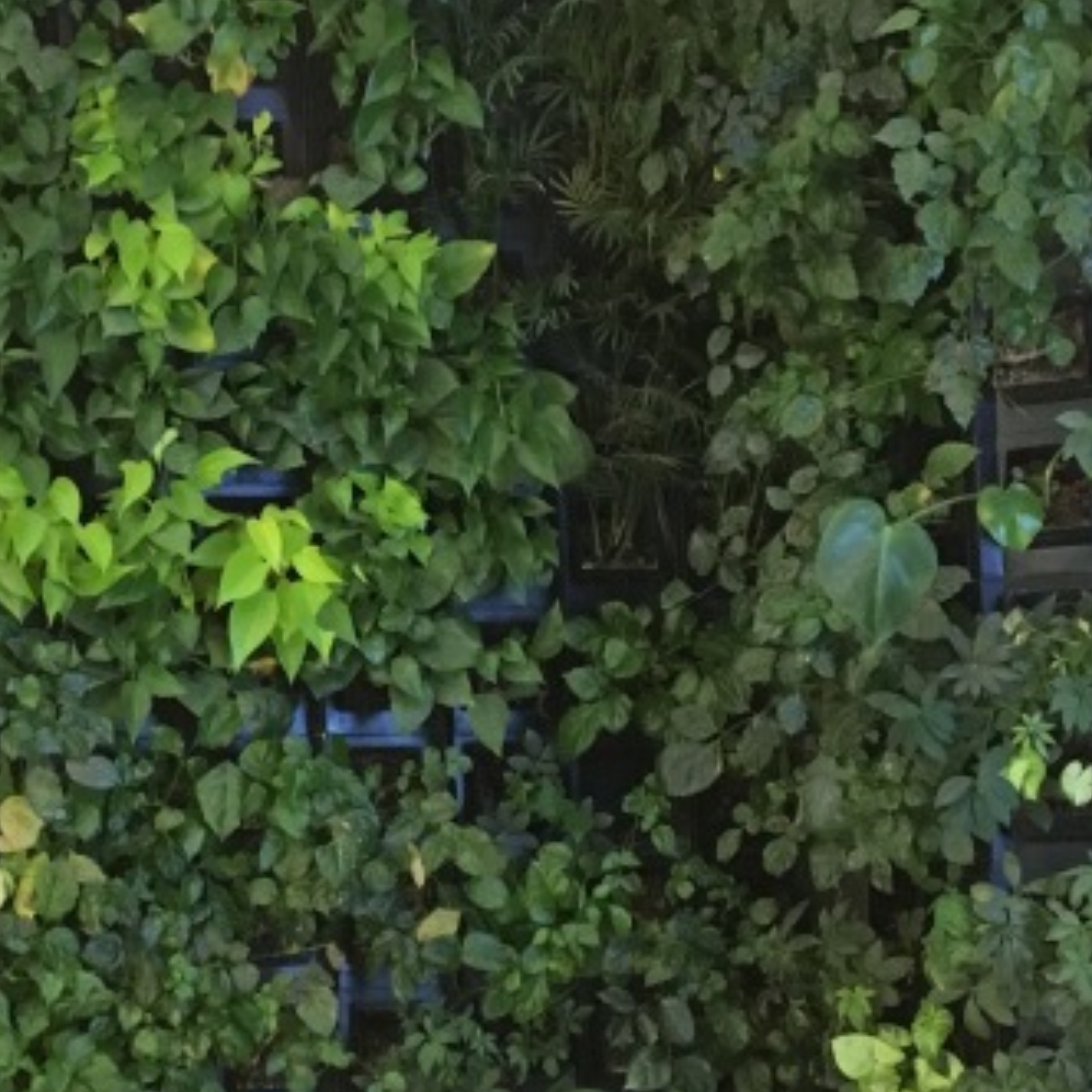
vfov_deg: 21.9
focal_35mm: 79
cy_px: 664
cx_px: 312
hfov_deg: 21.8
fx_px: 2820
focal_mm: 4.15
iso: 200
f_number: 2.2
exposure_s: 1/25
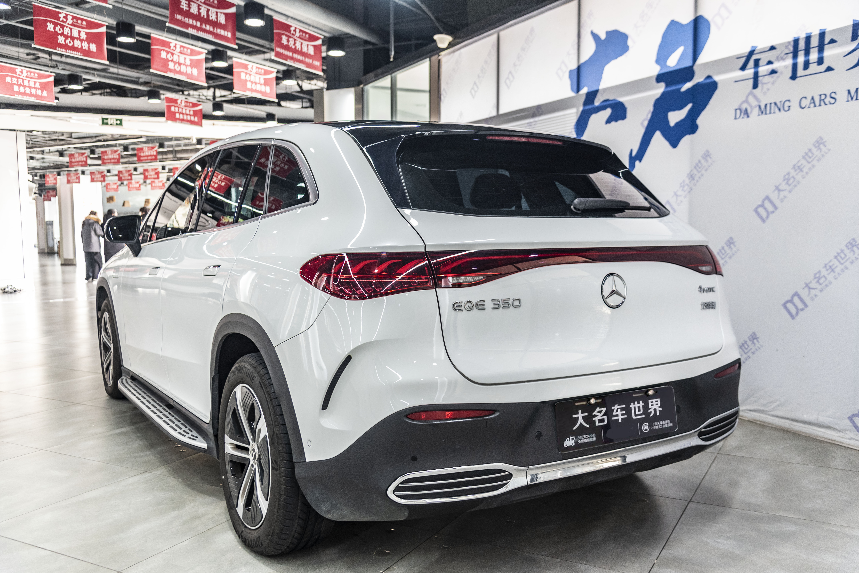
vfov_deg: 42.4
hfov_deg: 60.3
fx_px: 740
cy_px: 286
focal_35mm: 31
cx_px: 430
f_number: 4
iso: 1000
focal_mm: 31
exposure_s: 1/60
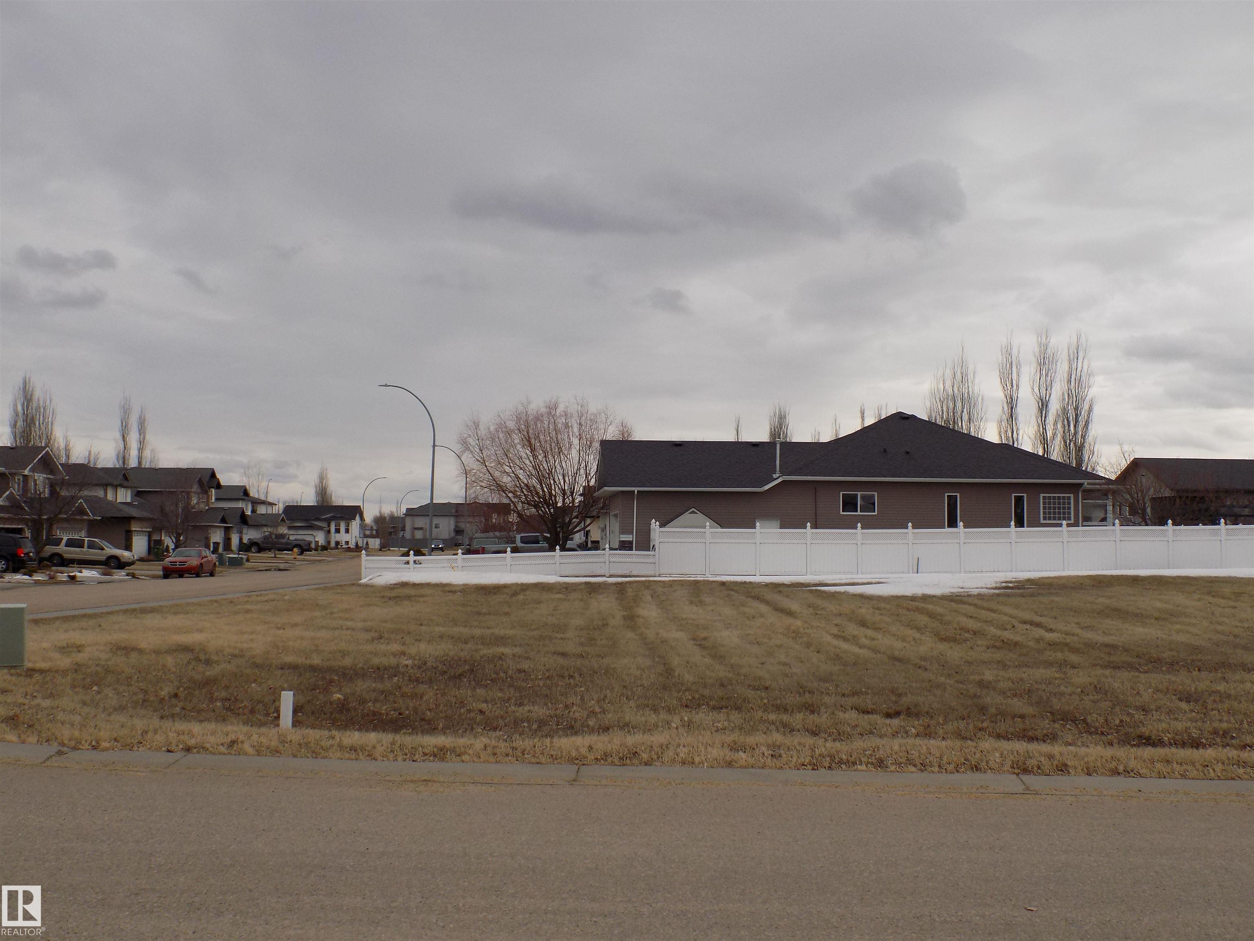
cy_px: 470
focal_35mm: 37
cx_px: 627
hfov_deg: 50.1
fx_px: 1340
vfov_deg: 38.7
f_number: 3.5
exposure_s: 1/800
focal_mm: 6.6
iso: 80
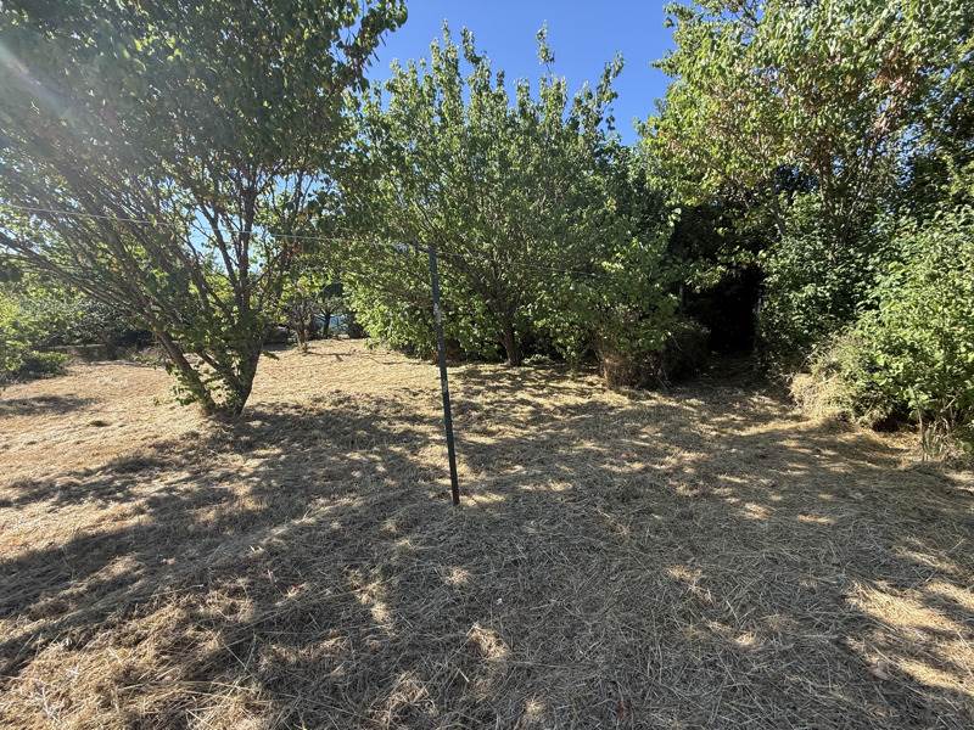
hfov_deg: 102.1
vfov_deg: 85.7
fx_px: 394
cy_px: 365
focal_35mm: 14
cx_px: 487
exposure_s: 1/388
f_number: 2.2
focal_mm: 2.22
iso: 50
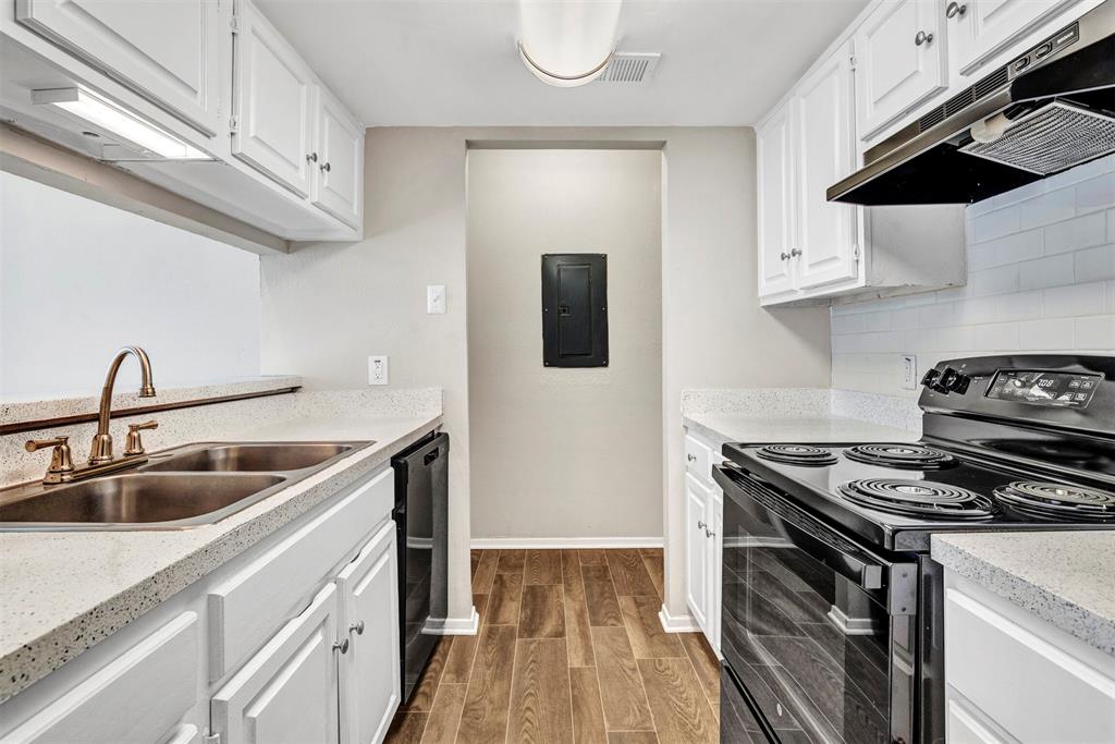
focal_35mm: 18
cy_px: 372
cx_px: 558
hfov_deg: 90.0
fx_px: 558
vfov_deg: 67.4
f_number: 7.1
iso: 320
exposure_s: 1/40
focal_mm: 18
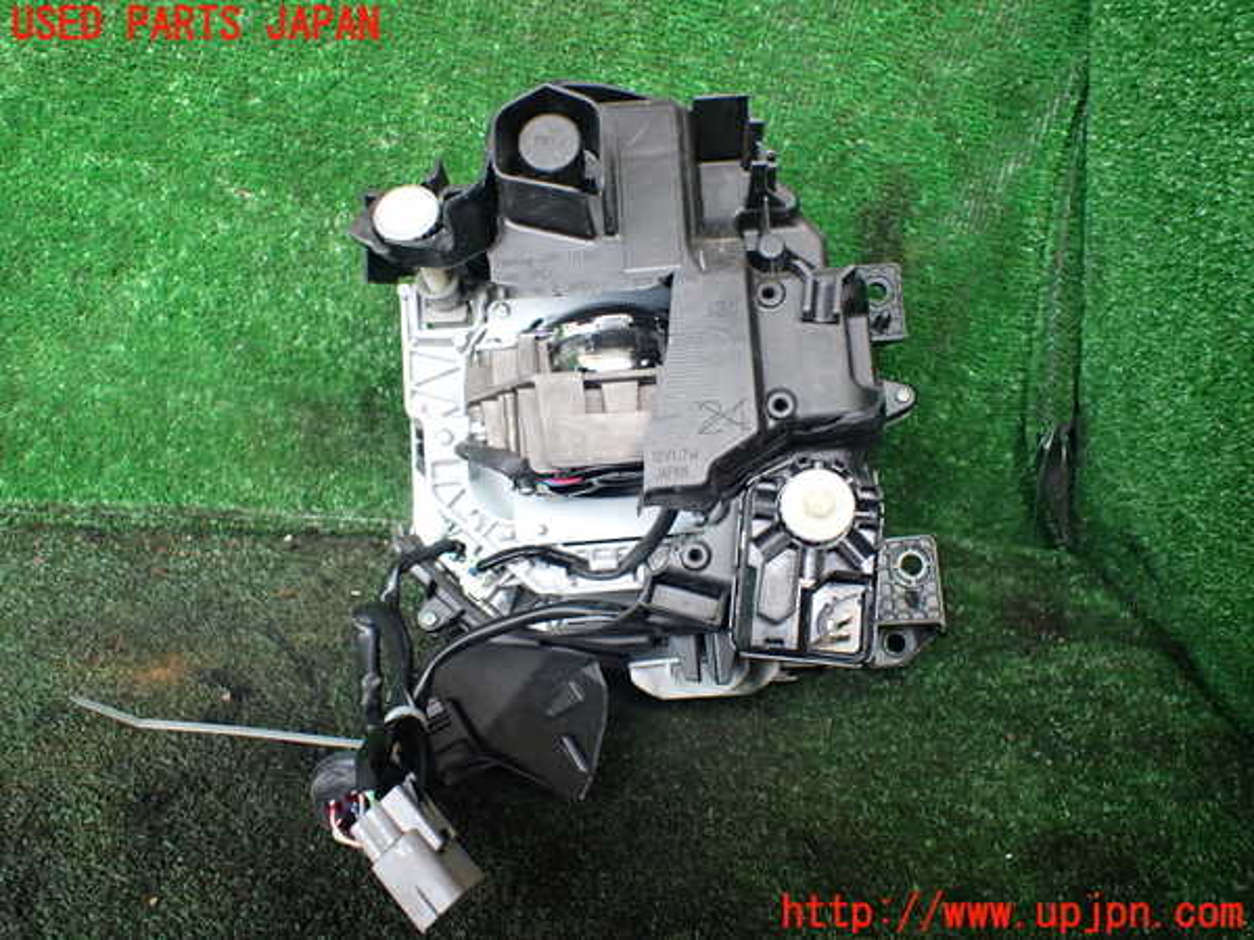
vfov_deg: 46.8
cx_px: 627
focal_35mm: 30
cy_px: 470
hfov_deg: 60.0
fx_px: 1087
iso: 250
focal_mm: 5.4
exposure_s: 1/125
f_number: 2.3
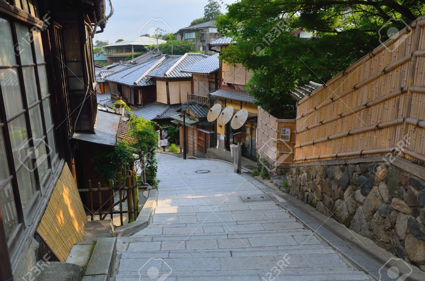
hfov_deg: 62.0
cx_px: 212
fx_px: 353
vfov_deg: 43.4
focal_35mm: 30
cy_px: 140
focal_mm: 20
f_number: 9
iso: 100
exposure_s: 1/50
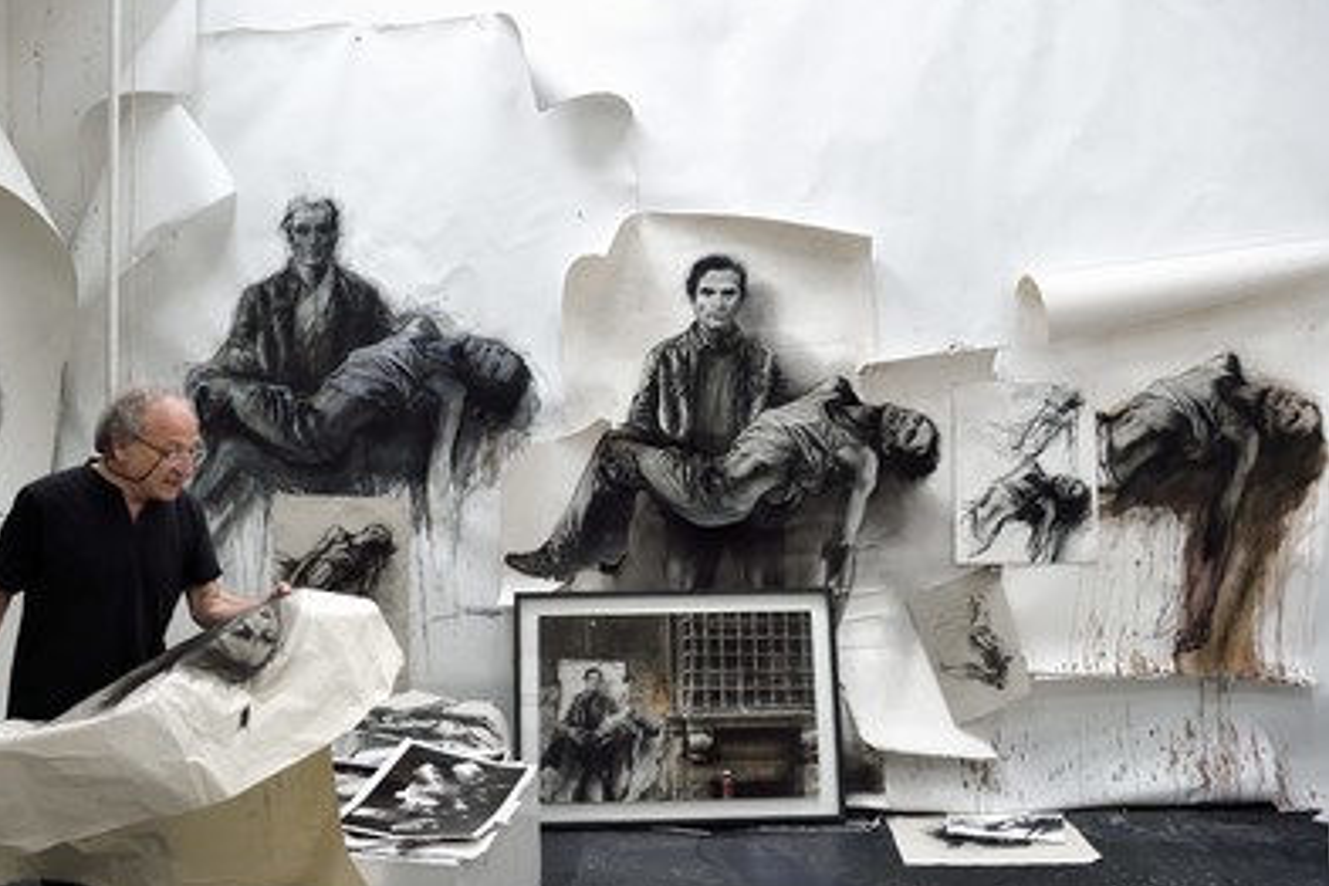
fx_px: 1144
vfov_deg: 42.3
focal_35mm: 31
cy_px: 457
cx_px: 622
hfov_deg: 60.2
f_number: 5.6
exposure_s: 1/100
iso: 800
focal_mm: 29
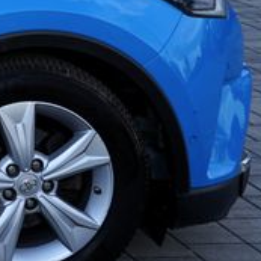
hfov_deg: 9.6
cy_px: -131
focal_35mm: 151
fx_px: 1288
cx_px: -459
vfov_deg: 11.1
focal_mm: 30
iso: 100
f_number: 6.3
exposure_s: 1/160
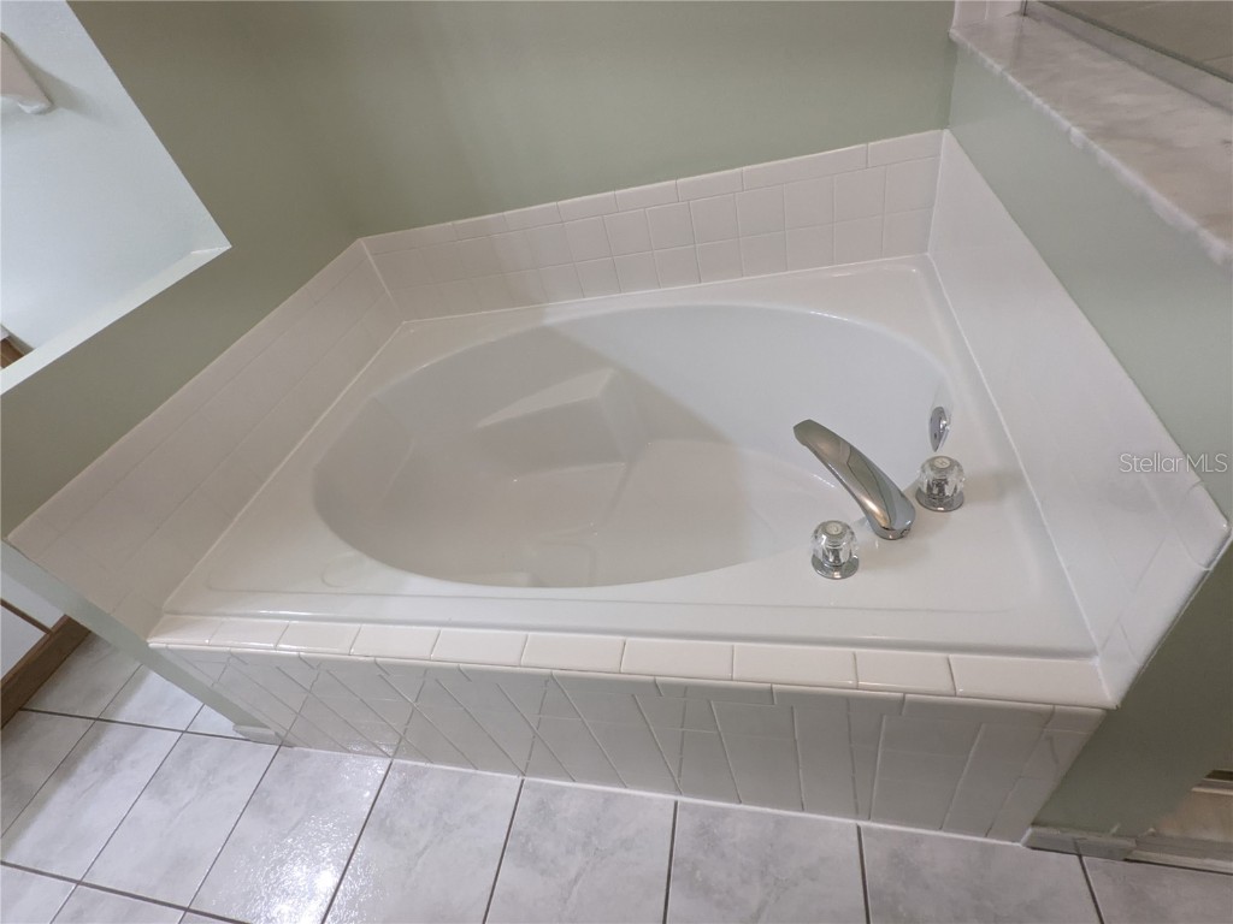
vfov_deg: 78.1
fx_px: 570
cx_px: 616
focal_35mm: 16
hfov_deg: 94.5
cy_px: 462
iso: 468
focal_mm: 2.22
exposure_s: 1/100
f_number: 2.2
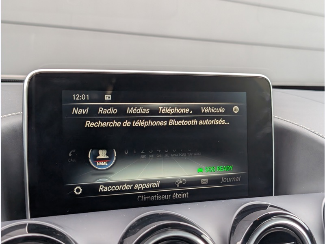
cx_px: 162
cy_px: 122
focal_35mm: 49
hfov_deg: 38.9
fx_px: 460
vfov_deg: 29.7
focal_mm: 6.9
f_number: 1.68
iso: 223
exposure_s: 1/394
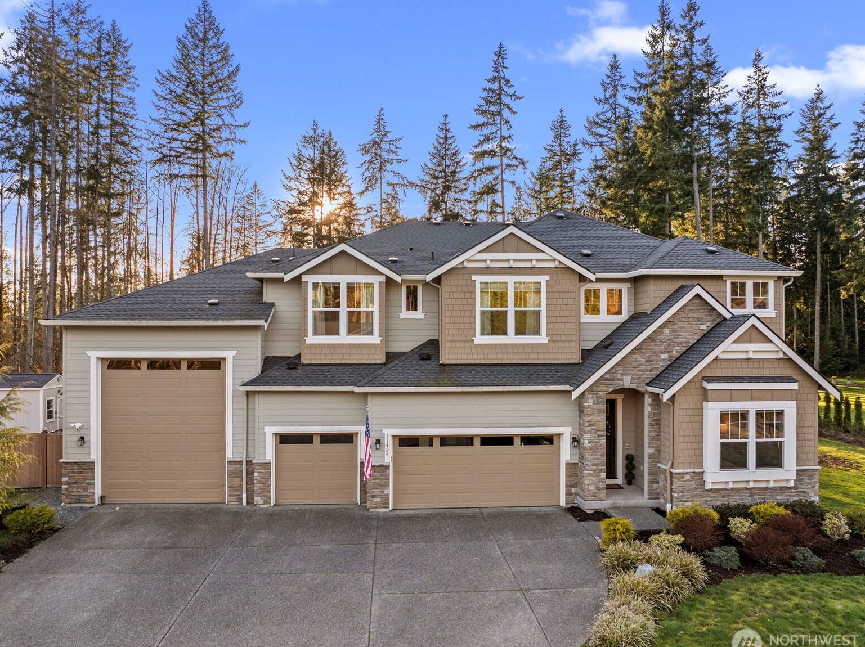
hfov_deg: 69.4
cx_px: 425
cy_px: 329
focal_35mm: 25
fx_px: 624
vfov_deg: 54.8
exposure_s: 1/320
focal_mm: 12.29
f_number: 2.8
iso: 400
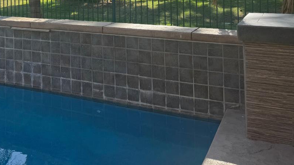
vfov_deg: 22.6
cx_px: 65
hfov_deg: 40.6
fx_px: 382
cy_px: -31
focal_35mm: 49
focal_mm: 6.76
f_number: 1.78
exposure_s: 1/1560
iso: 80
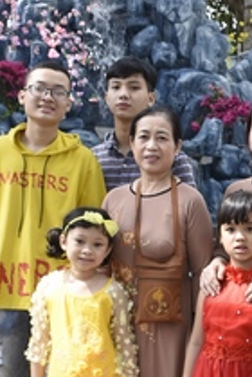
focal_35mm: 84
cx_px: 326
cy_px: 258
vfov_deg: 24.0
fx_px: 879
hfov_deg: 15.5
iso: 160
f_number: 5.6
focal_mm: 18
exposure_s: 1/125
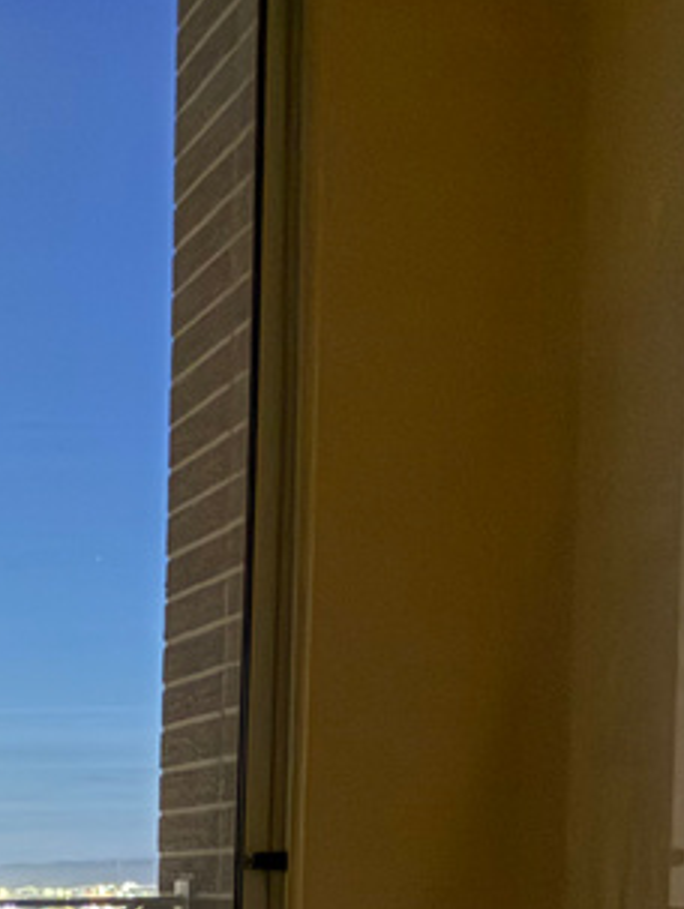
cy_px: 1110
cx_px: -336
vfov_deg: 22.1
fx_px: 2130
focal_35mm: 81
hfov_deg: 16.6
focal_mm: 6.76
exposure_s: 1/2
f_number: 1.78
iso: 4000
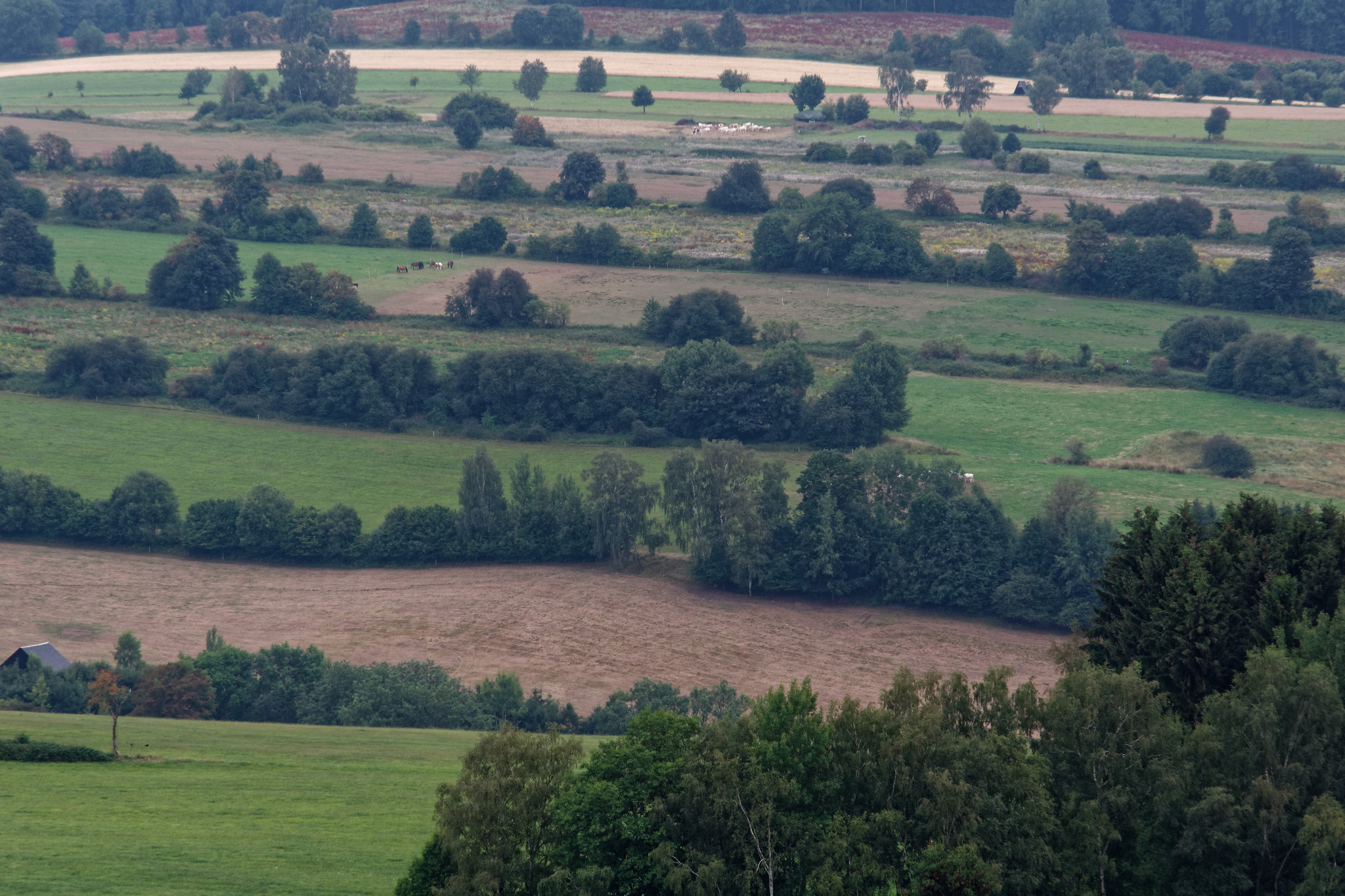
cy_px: 448
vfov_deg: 6.8
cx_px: 672
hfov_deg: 10.2
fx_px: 7546
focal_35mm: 202
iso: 200
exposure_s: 1/30
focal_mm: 135
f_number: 13
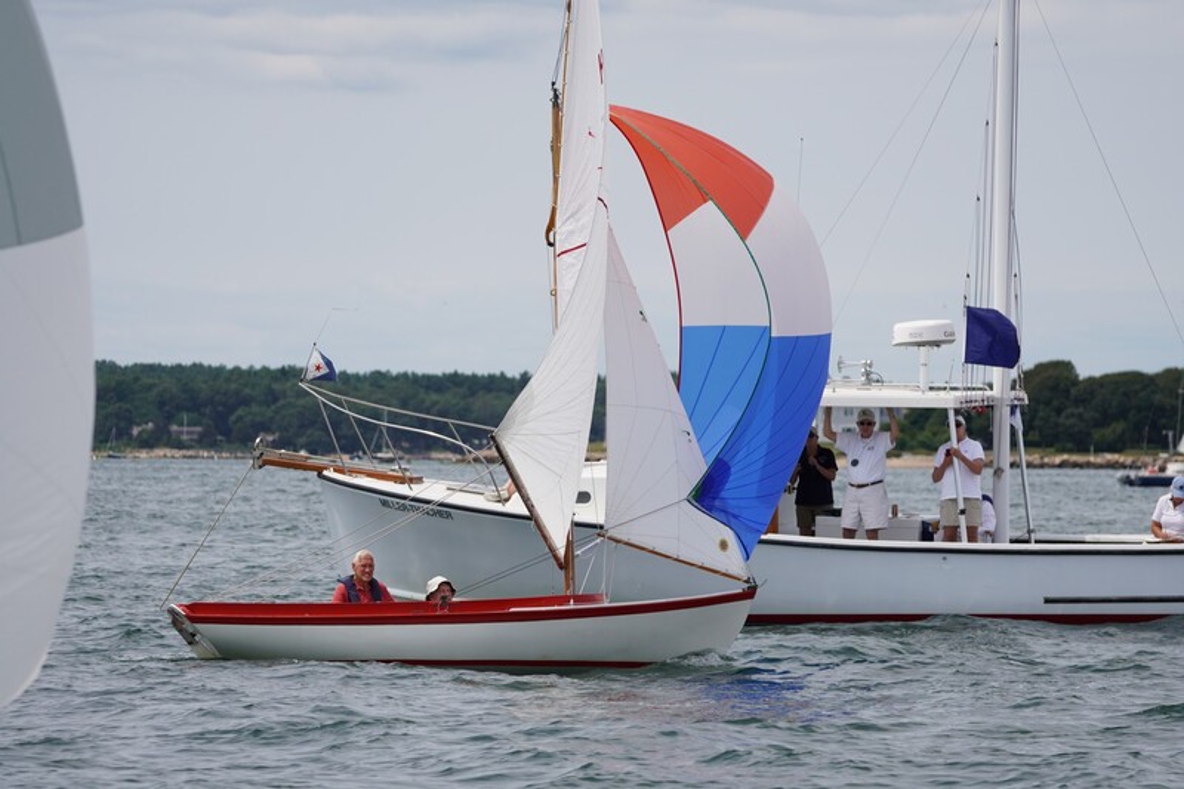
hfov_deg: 9.2
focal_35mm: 225
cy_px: 394
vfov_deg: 6.1
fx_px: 7398
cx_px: 592
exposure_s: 1/1250
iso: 125
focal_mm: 150
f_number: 5
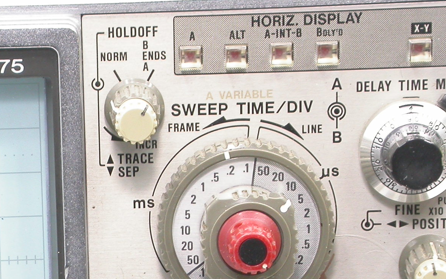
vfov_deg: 4.3
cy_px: 321
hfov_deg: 6.9
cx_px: 94
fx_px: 3719
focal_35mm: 306
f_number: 5.7
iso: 100
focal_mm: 30.9
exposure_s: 1/9.6
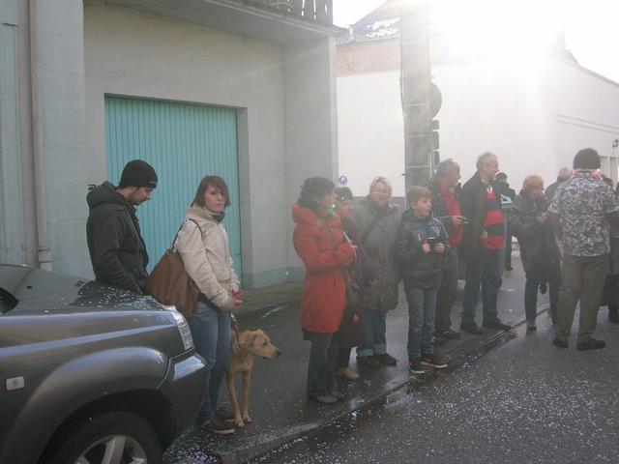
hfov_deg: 50.1
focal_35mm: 37
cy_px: 232
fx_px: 662
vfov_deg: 38.7
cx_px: 310
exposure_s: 1/490
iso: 50
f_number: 2.9
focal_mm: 6.2
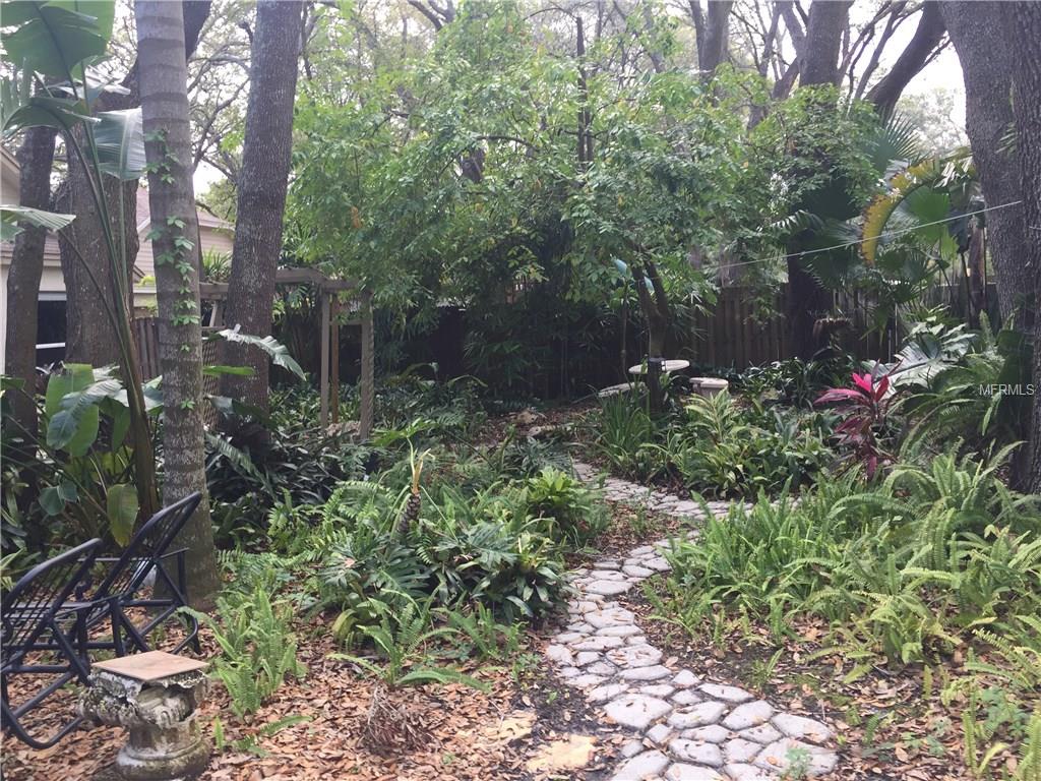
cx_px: 520
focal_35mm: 29
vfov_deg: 48.2
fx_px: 872
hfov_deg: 61.7
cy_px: 390
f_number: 2.2
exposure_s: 1/60
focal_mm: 4.15
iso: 40
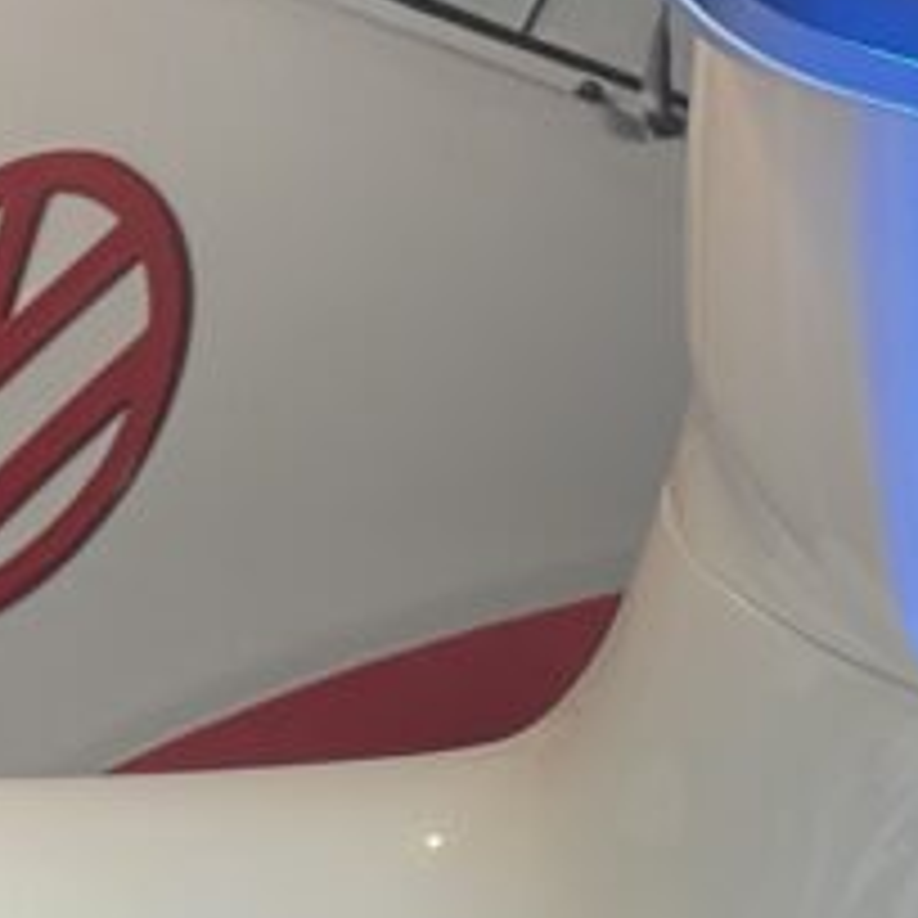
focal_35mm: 102
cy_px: 198
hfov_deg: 16.9
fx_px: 3060
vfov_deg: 16.9
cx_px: 112
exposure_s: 1/61
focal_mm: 2.71
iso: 100
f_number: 2.2
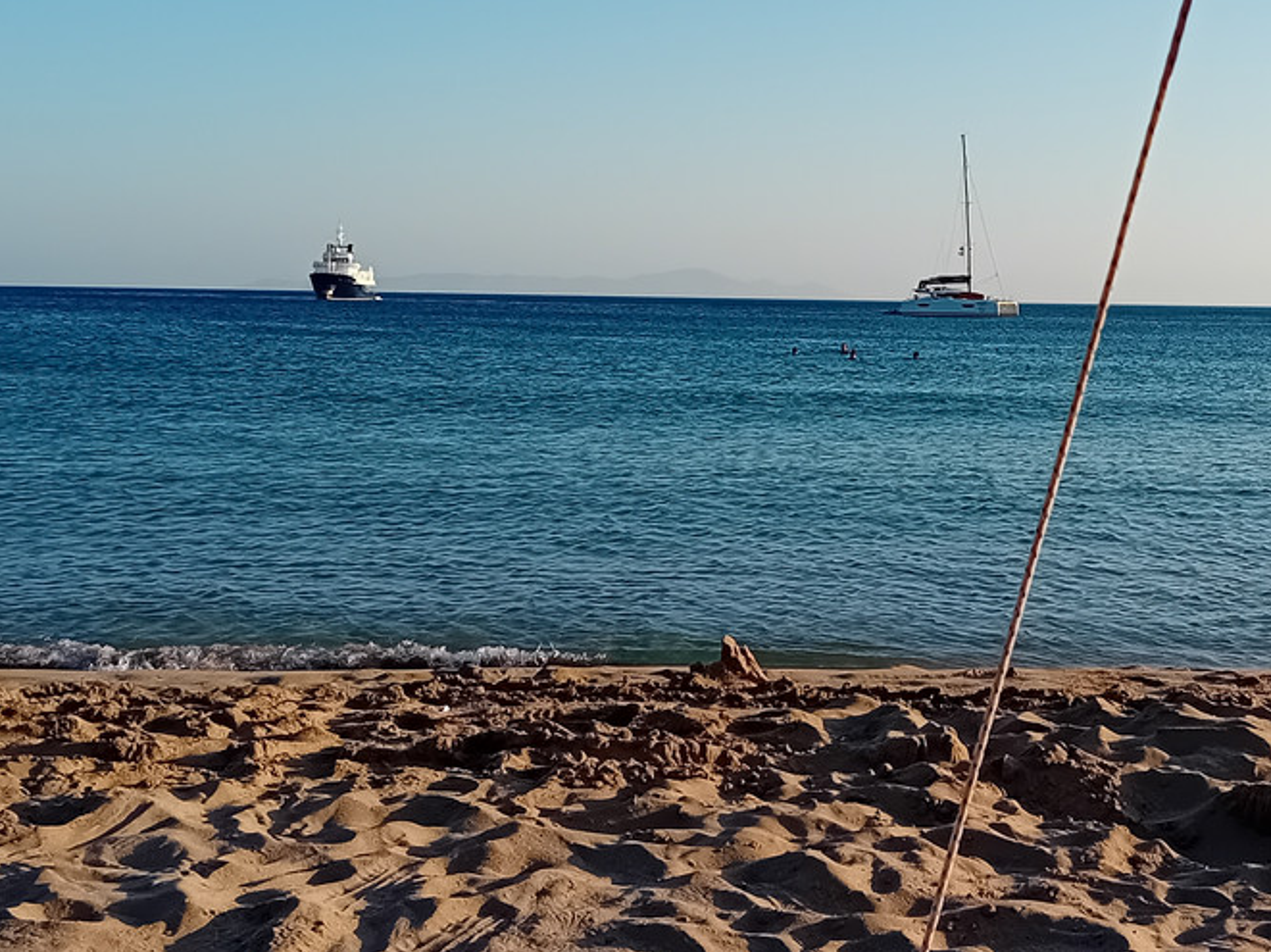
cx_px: 962
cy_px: 381
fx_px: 1541
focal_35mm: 42
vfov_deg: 34.2
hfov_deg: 43.3
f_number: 1.8
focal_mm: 3.98
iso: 125
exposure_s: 1/520
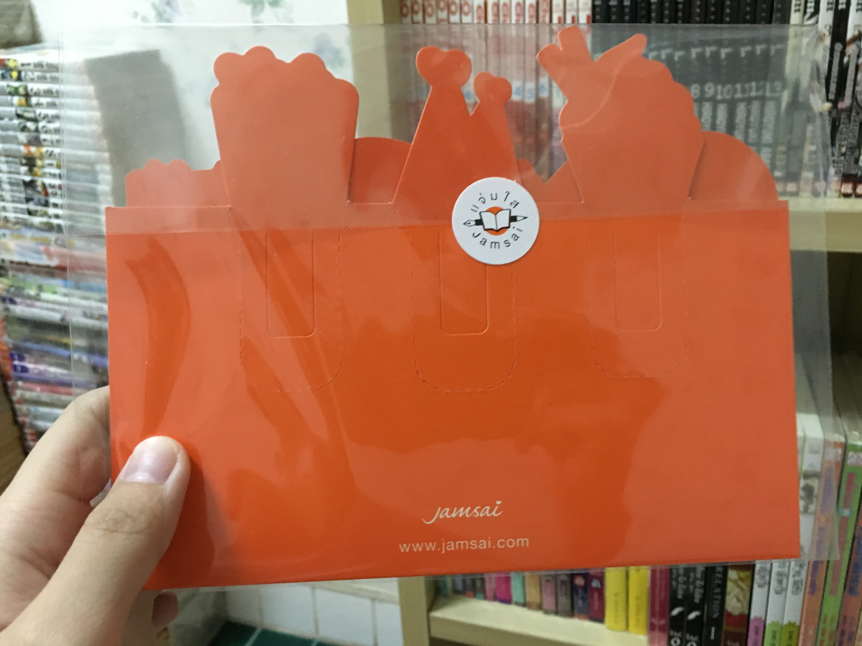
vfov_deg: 48.2
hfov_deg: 61.7
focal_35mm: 29
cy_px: 323
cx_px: 431
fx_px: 722
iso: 400
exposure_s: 1/17
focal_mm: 4.15
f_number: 2.2
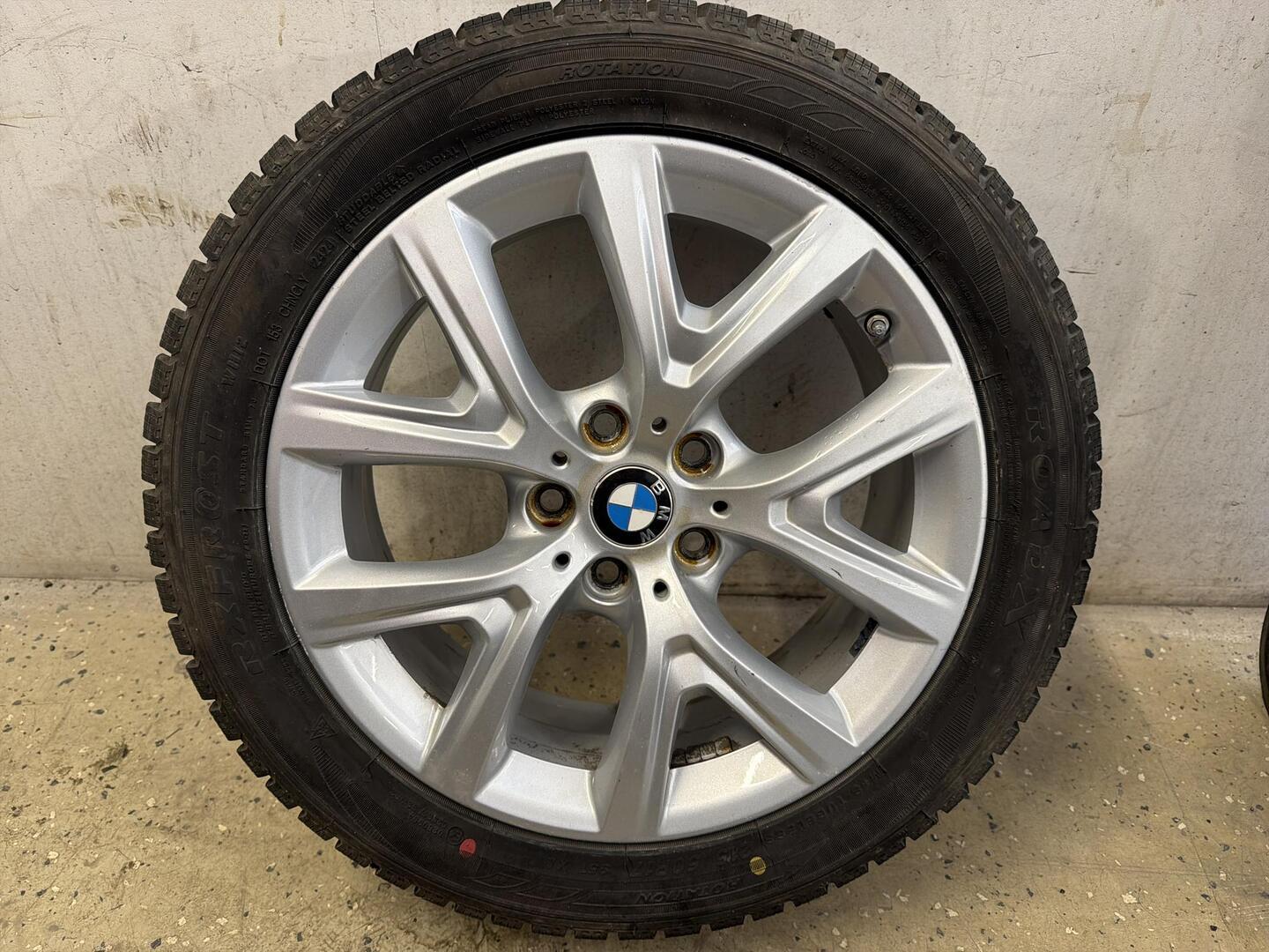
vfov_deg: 56.8
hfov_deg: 71.6
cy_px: 476
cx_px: 634
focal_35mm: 24
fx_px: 880
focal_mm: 6.76
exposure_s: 1/50
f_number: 1.78
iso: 125
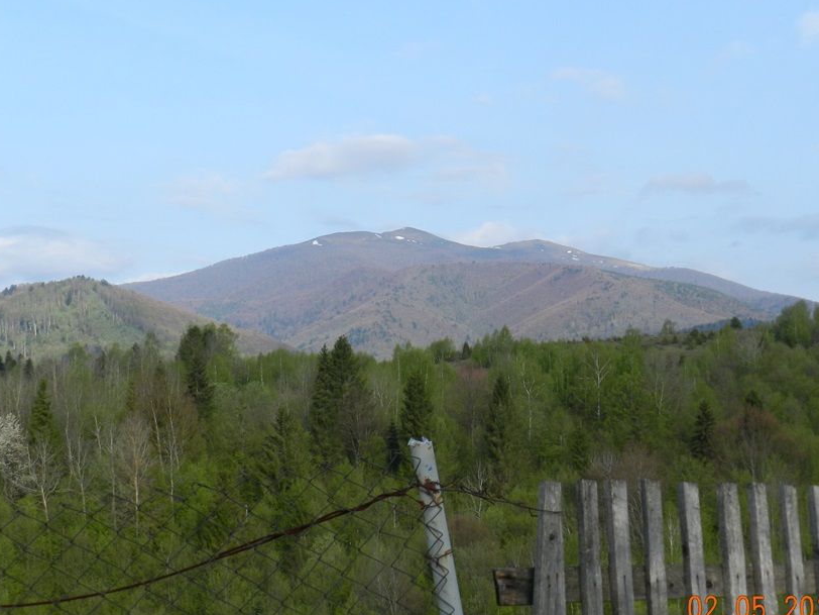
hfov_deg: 33.1
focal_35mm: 58
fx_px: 1372
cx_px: 488
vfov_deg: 25.2
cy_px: 301
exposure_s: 1/800
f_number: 4.2
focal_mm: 8.1
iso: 160
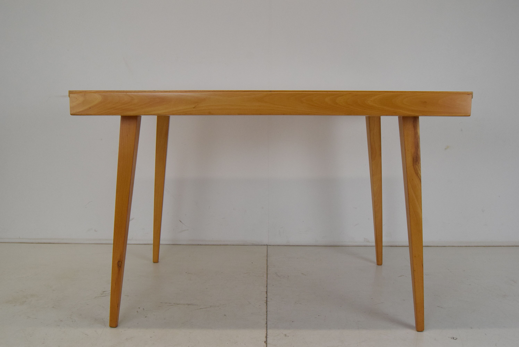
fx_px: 519
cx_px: 260
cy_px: 174
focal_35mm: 36
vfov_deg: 36.9
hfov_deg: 53.1
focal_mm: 24
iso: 1600
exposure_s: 1/320
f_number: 9
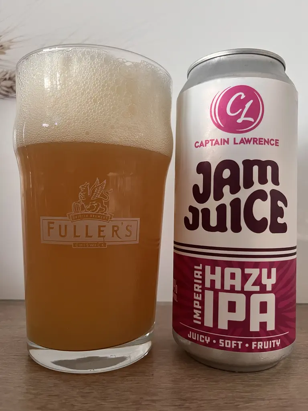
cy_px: 206
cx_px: 154
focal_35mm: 26
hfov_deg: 53.1
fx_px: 308
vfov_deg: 67.3
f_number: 1.6
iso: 500
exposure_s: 1/60
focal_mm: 5.1
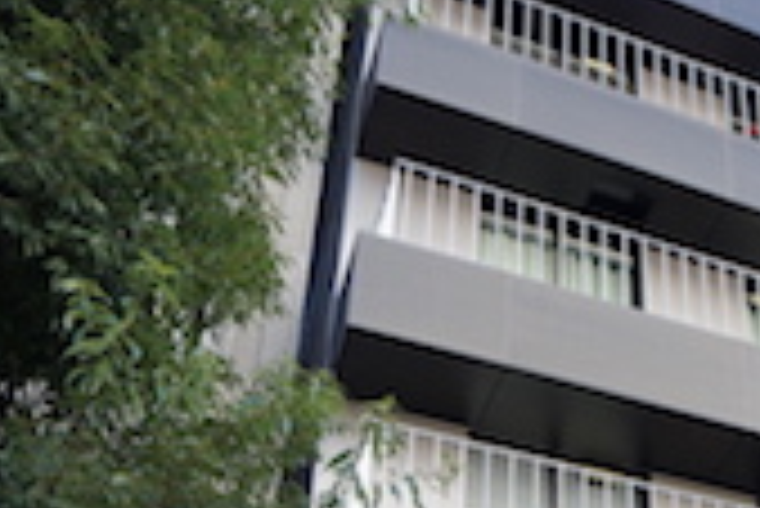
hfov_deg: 33.7
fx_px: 1183
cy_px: 683
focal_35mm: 56
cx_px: 684
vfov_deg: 21.6
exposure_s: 1/60
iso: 100
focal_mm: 10
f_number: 4.5
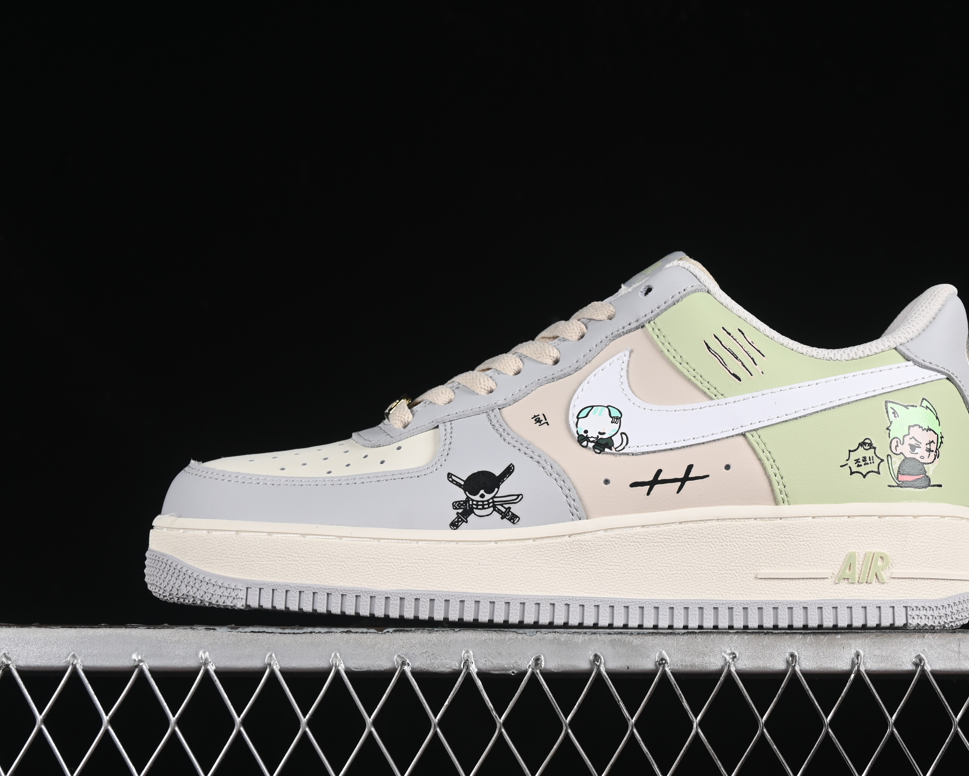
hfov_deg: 22.5
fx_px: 2438
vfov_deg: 18.1
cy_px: 387
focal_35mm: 85
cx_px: 577
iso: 160
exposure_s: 1/80
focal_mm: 50
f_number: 8
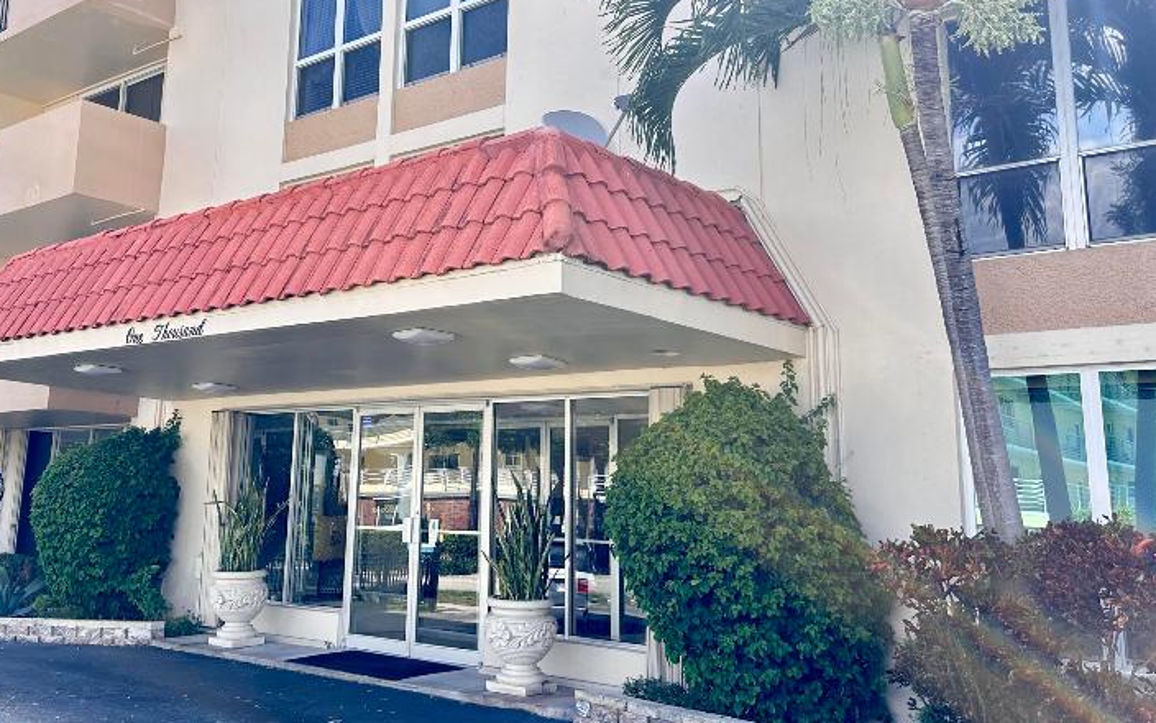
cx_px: 450
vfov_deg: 34.2
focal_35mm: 37
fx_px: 1166
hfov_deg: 52.3
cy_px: 251
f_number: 1.78
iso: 80
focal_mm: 6.86
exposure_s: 1/816
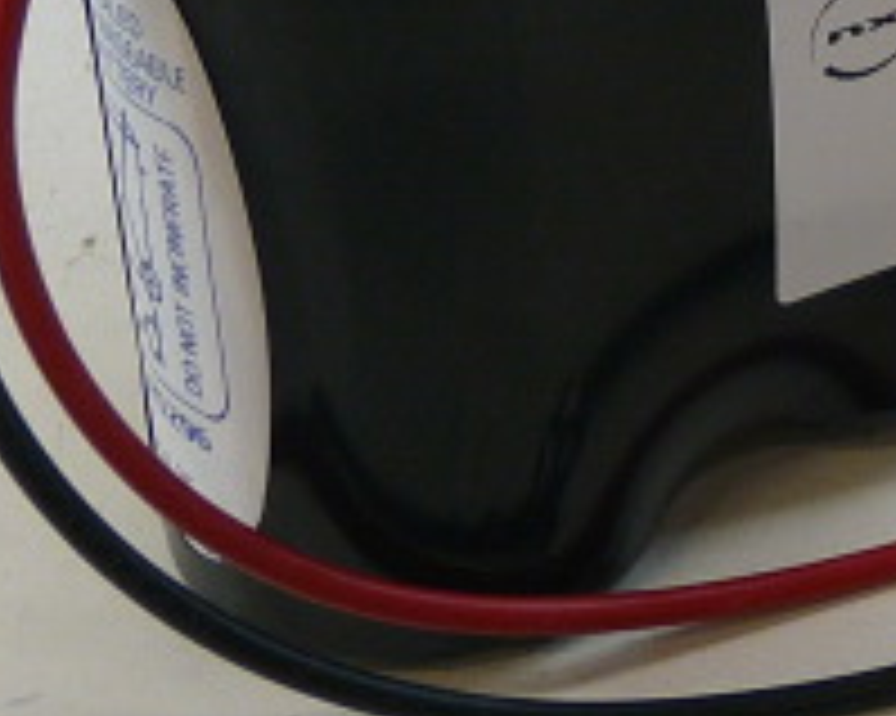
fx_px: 4161
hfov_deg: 12.0
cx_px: 1103
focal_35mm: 157
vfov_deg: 9.7
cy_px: -131
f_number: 2.8
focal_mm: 5
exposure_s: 1/40
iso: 100
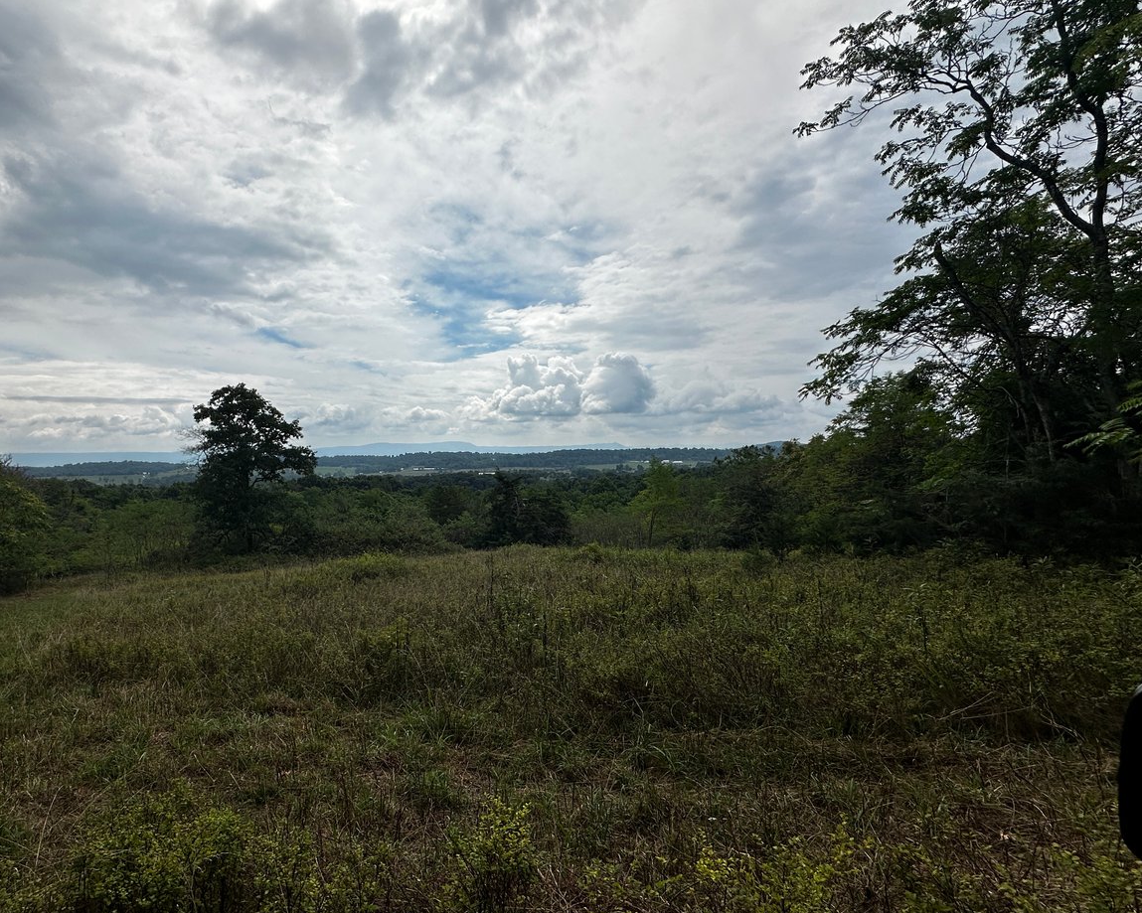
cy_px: 482
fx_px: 608
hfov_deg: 84.8
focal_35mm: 18
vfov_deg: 73.7
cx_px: 433
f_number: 2.2
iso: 50
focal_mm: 2.22
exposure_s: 1/4132
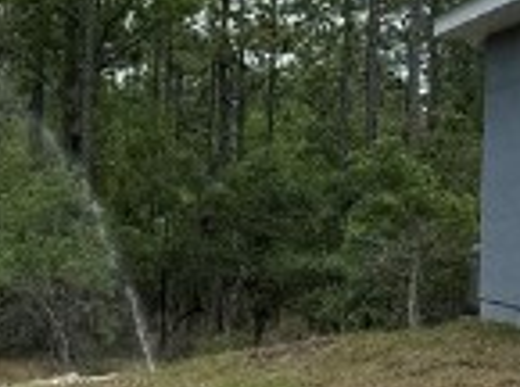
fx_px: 2547
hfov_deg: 11.4
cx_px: -129
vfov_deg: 8.7
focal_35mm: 170
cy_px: 233
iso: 80
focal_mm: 6.76
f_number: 1.78
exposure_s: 1/2331
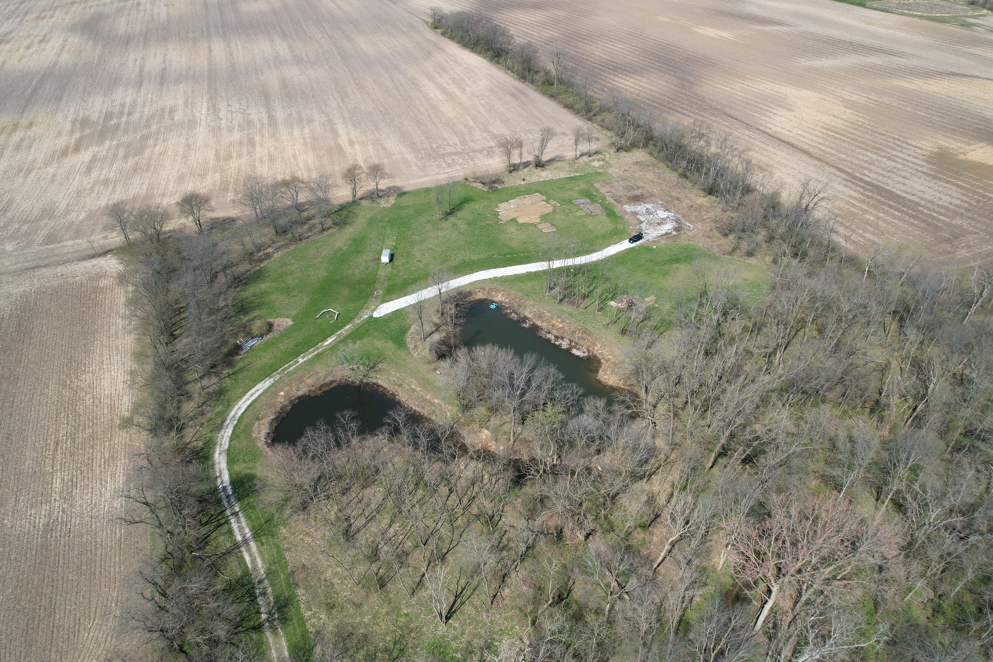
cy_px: 331
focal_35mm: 22
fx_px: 607
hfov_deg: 78.6
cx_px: 496
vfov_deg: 57.2
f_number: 2.8
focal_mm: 8.38
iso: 100
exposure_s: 1/1500
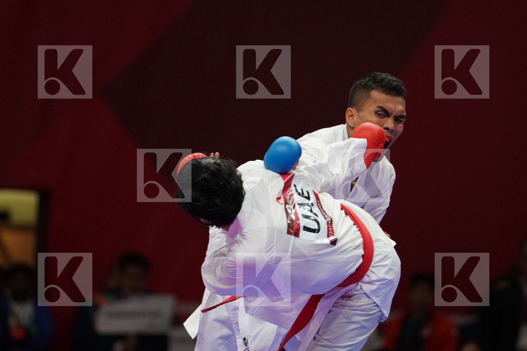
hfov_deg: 4.9
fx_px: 6148
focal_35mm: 420
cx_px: 264
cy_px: 176
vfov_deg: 3.3
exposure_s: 1/1000
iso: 3200
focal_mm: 280
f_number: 4
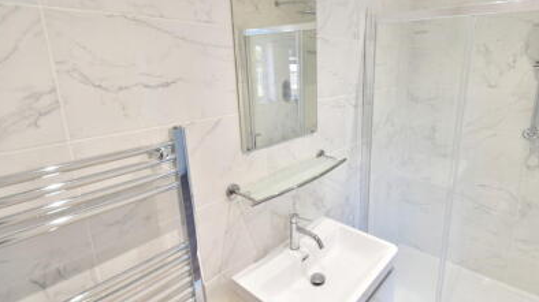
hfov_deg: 88.7
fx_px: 271
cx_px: 319
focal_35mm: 19
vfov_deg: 57.9
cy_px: 125
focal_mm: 10
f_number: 4
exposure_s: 1/60
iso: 500
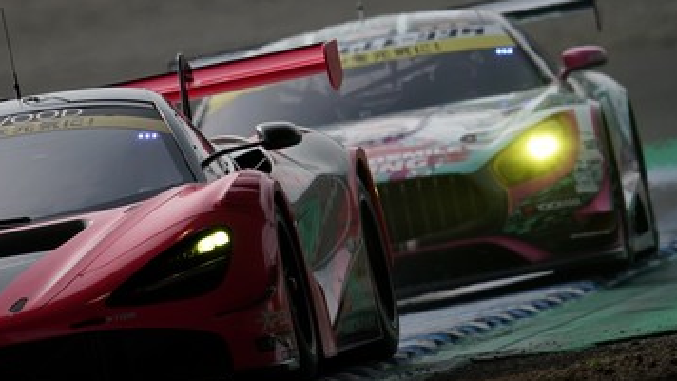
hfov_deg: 1.7
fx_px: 22791
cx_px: 36
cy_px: 160
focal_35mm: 1270
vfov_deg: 1.0
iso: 250
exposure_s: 1/800
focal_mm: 600
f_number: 8
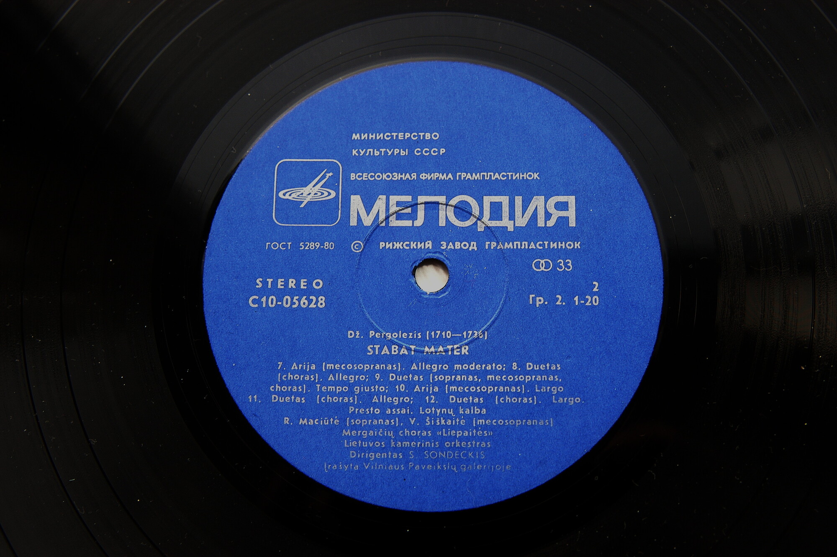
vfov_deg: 25.7
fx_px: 1220
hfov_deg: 37.9
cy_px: 278
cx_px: 418
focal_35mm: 52
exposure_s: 1/80
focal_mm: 35
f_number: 4.5
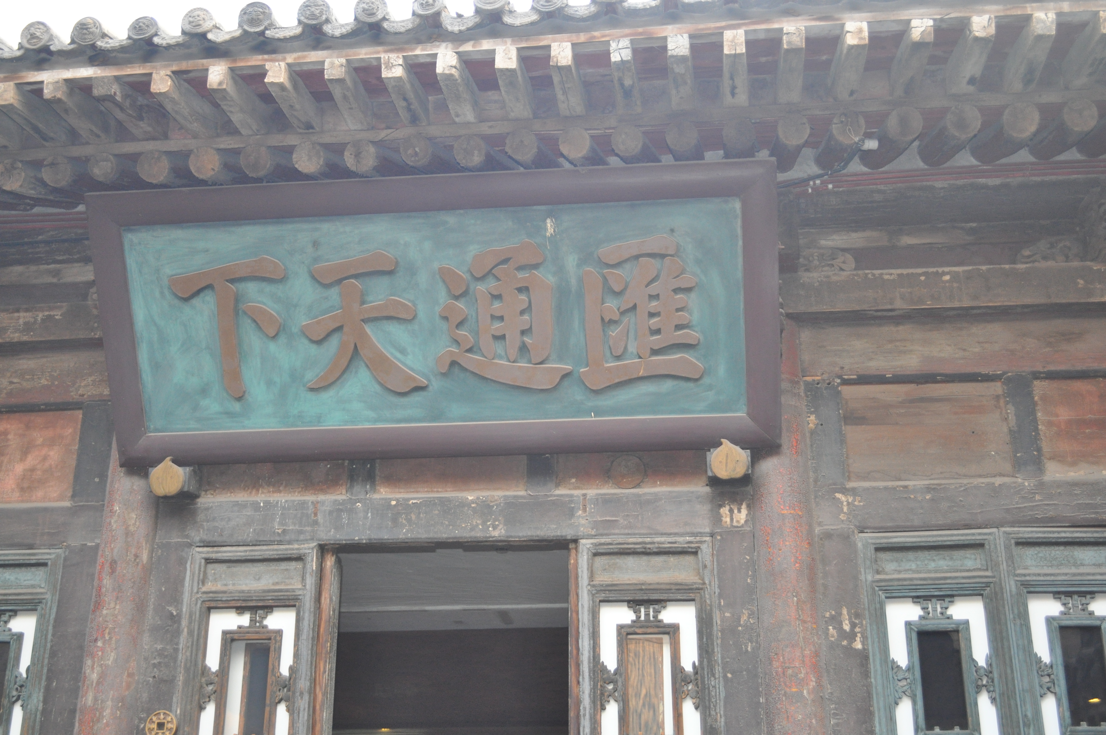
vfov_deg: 29.8
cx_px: 553
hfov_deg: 43.7
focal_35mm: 45
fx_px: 1381
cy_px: 368
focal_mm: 30
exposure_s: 1/60
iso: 800
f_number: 4.5
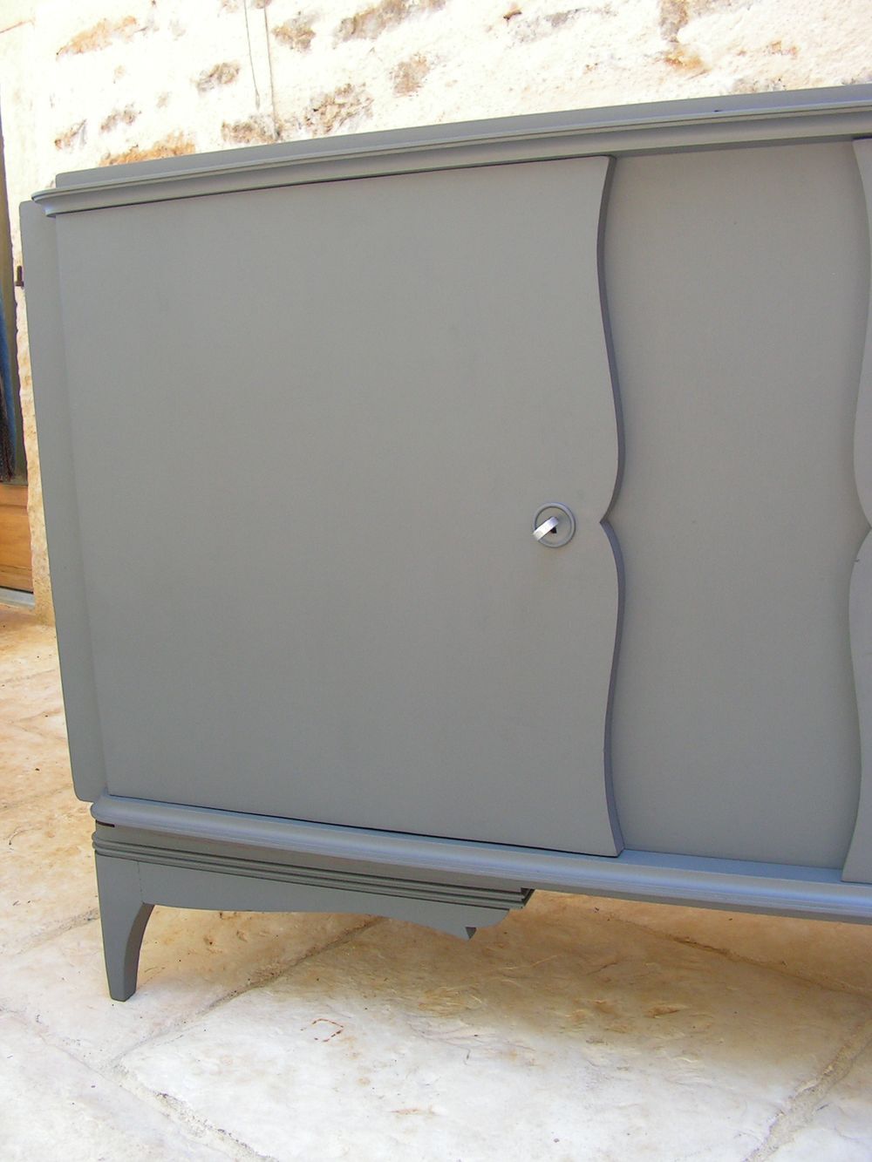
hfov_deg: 39.7
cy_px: 581
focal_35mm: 36
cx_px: 436
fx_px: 1209
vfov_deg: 51.4
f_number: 3.2
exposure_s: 1/40
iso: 100
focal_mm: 6
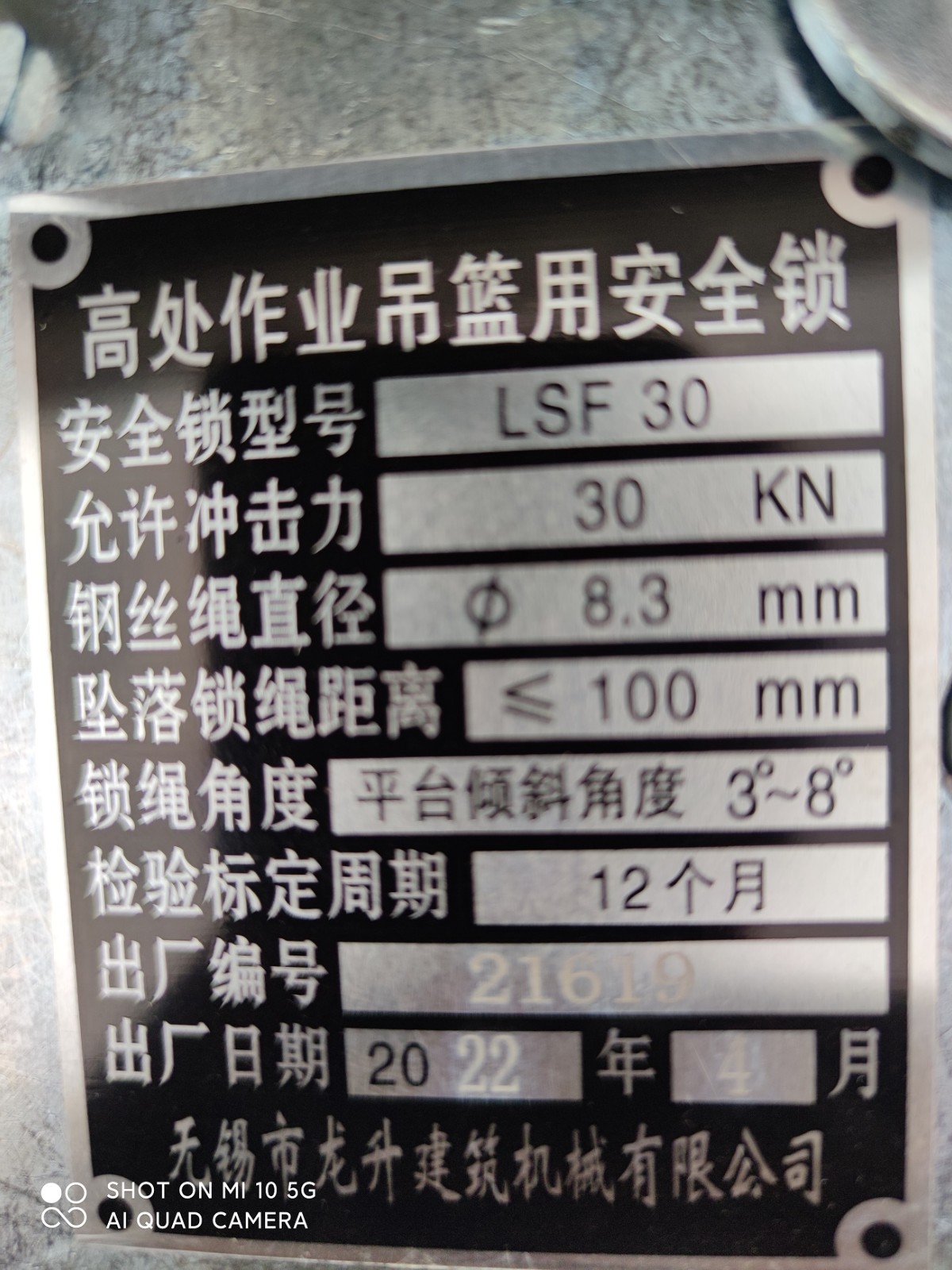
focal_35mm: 24
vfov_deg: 71.6
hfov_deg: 56.8
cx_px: 476
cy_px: 635
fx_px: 880
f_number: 1.69
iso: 50
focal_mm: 6.72
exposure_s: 1/633
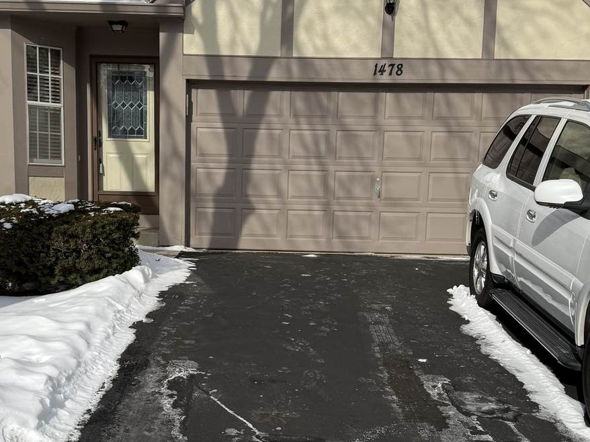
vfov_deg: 40.3
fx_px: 596
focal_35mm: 35
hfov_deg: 52.5
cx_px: 253
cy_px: 154
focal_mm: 6.76
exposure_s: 1/6711
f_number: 1.78
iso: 80
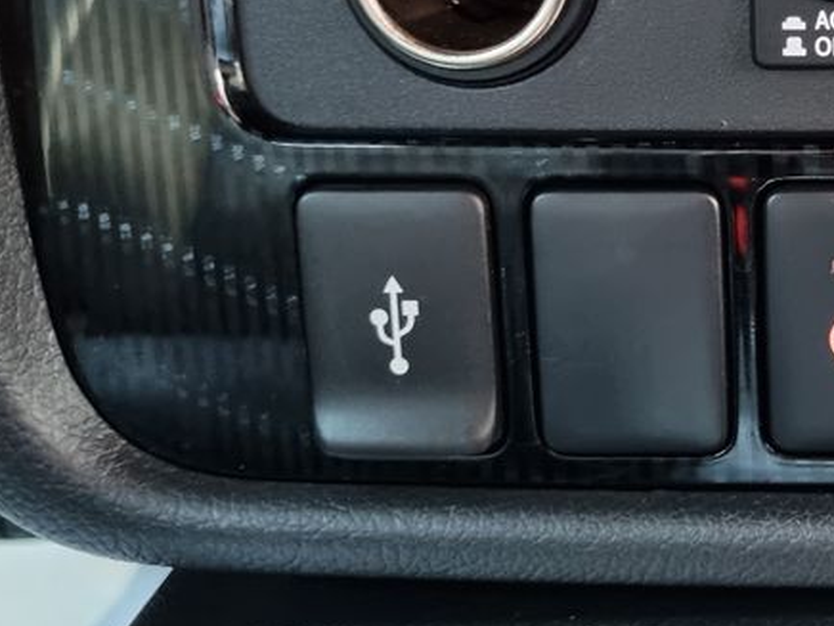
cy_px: 115
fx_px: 1470
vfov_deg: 23.6
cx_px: 966
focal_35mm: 61
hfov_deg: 28.2
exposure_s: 1/10
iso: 1250
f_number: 1.8
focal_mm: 5.4
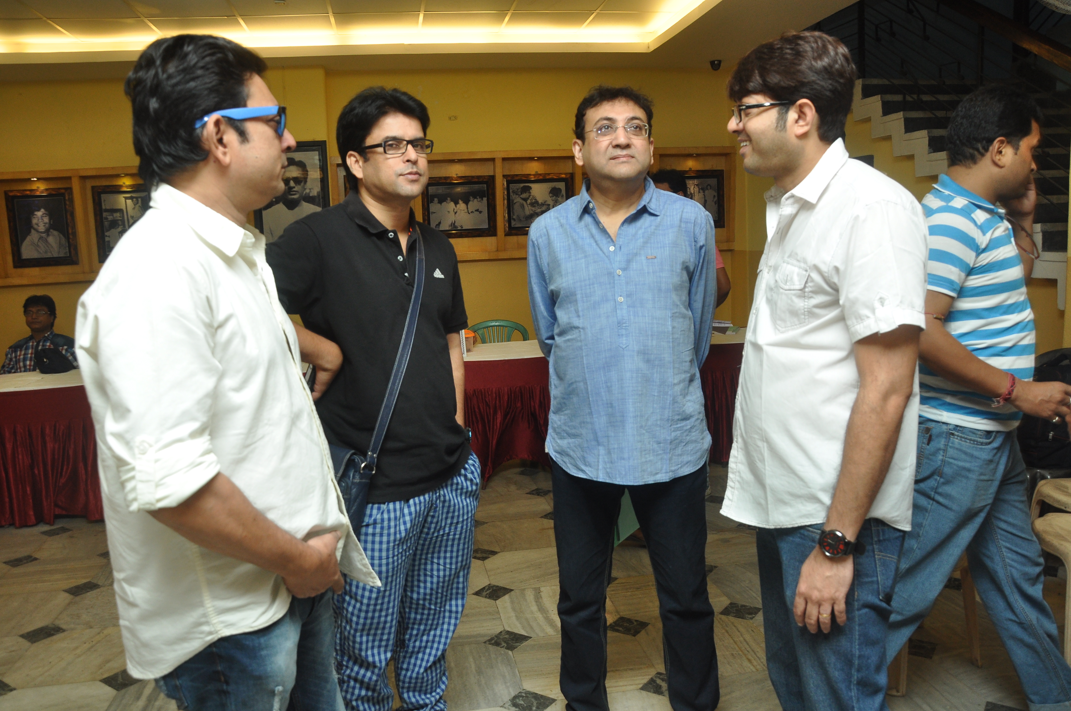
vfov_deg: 47.8
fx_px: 802
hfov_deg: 67.4
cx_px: 536
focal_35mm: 27
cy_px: 356
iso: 640
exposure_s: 1/60
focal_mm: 18
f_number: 5.6
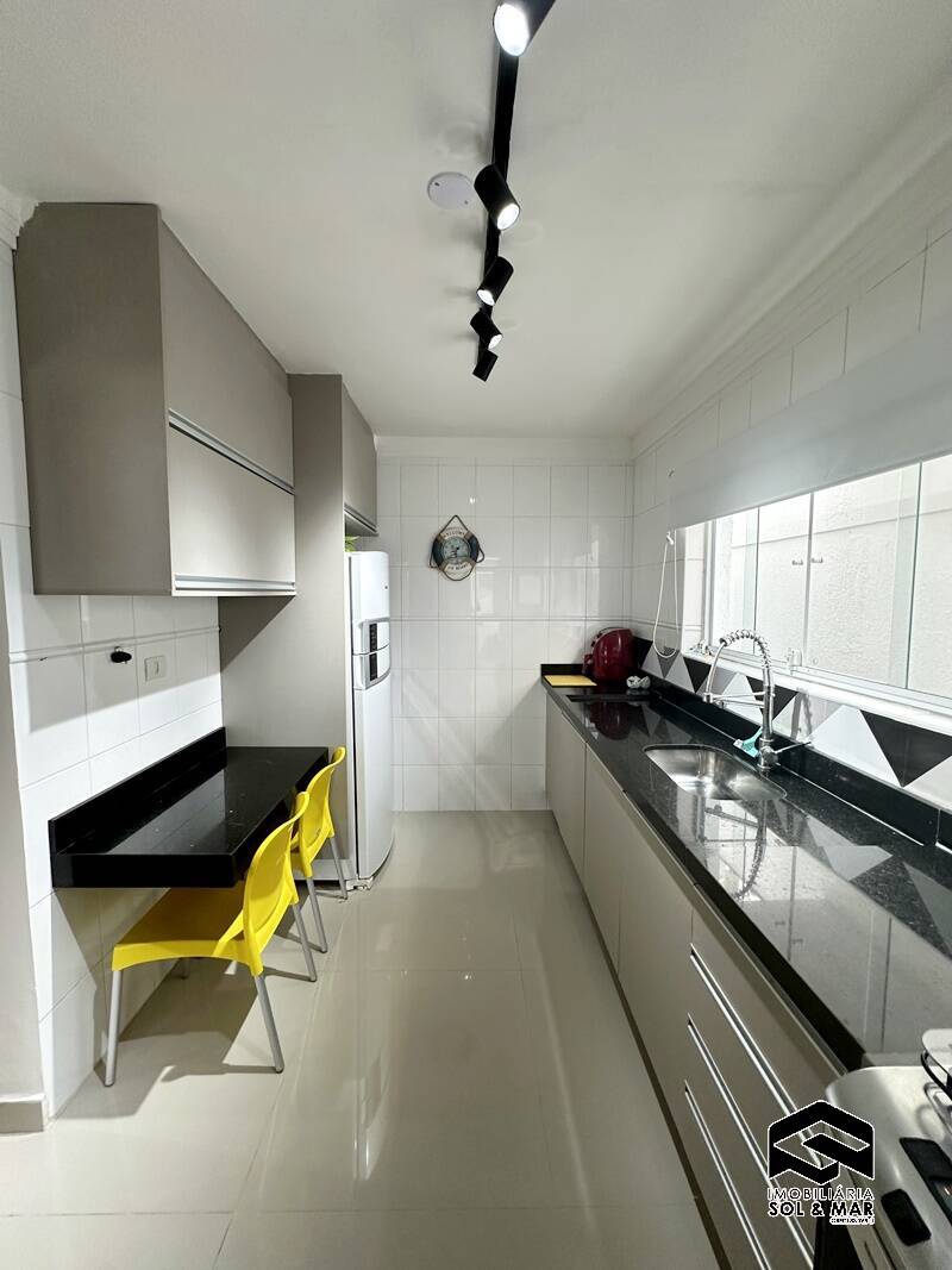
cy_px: 635
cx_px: 476
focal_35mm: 14
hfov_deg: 85.7
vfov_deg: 102.1
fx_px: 513
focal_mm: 2.22
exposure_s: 1/60
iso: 160
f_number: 2.2
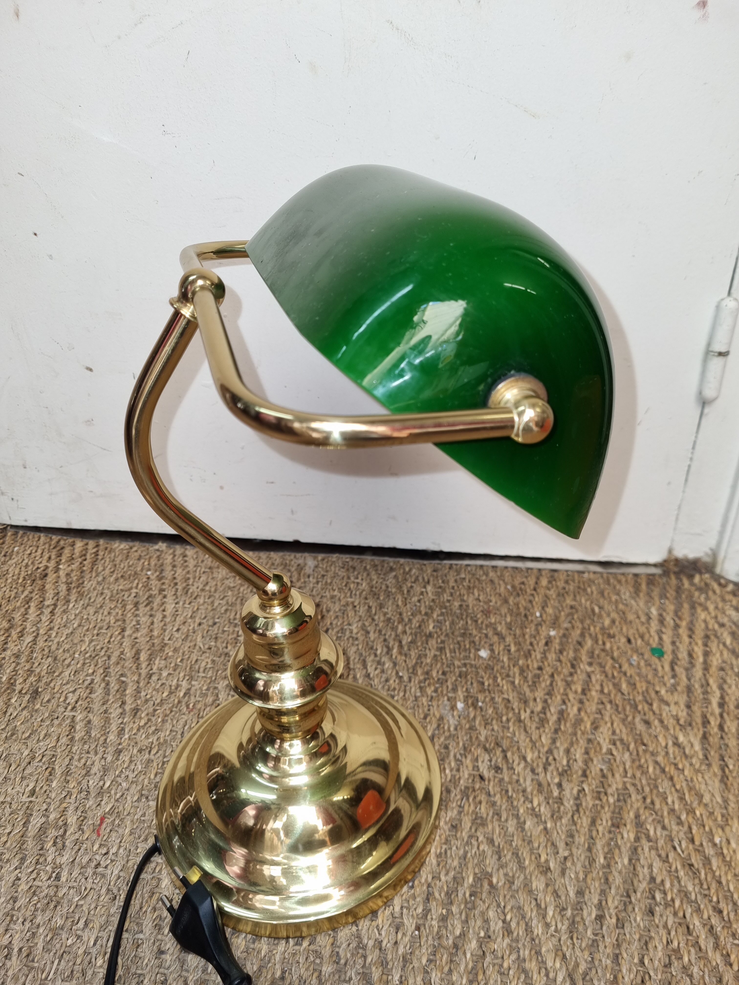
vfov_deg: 67.3
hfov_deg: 53.1
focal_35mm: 26
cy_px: 492
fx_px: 740
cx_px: 370
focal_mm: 5.4
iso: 50
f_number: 1.8
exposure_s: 1/100
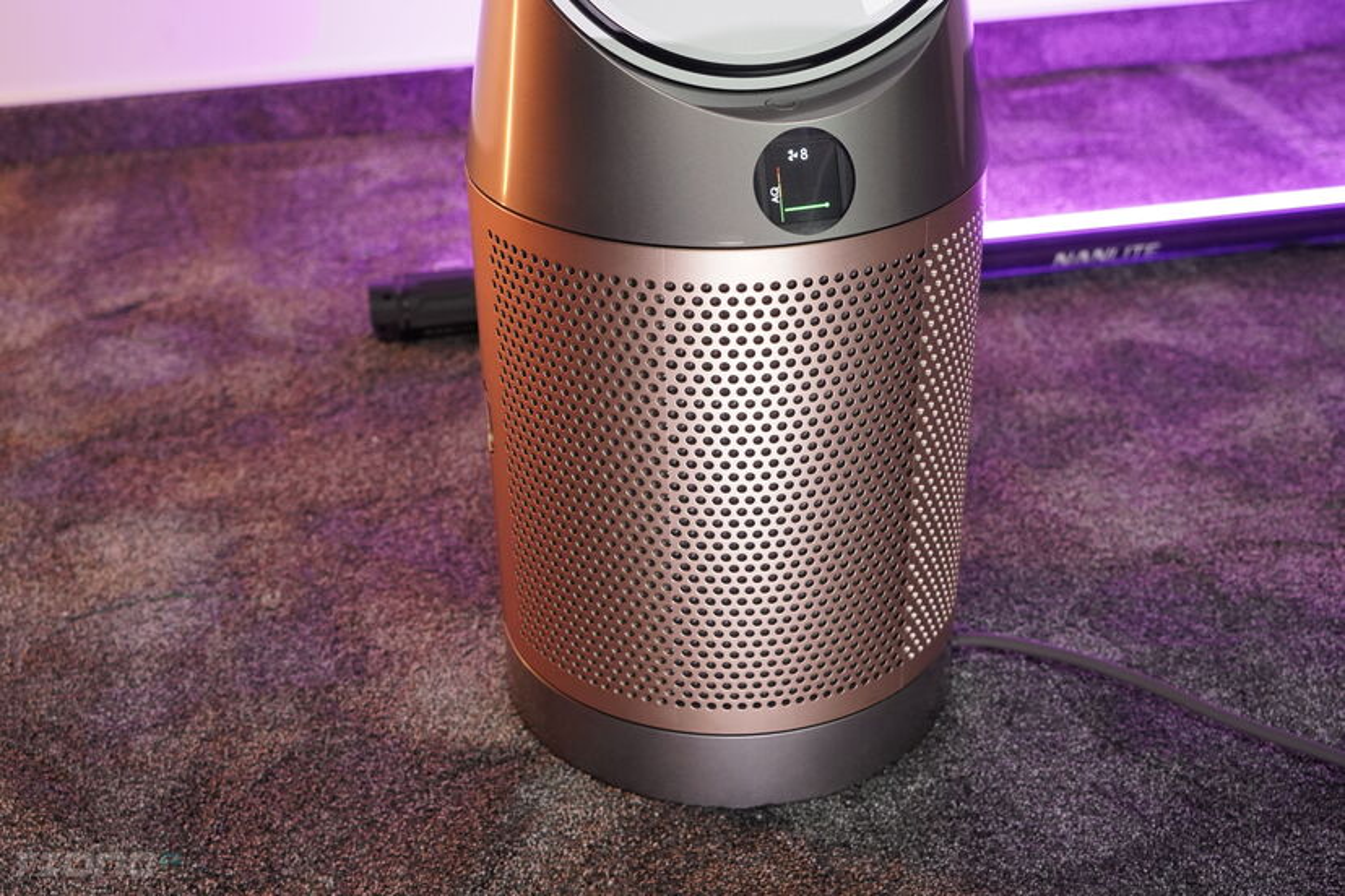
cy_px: 448
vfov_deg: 30.5
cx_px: 672
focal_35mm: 44
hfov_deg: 44.5
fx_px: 1644
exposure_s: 1/160
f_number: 7.1
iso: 3200
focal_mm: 44
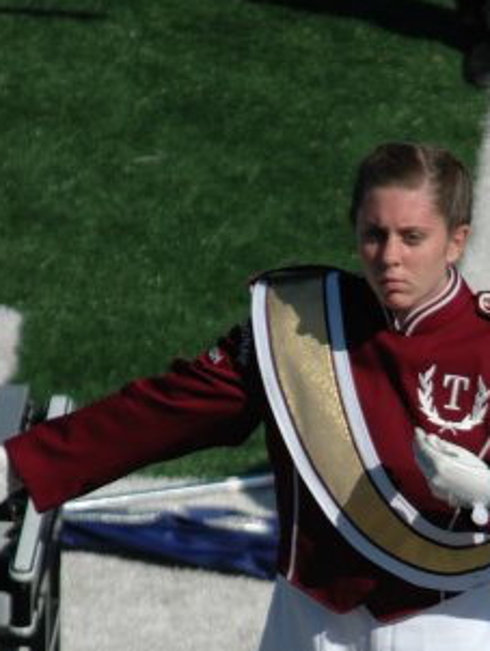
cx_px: 385
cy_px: 640
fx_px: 21580
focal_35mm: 1145
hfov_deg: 1.3
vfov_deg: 1.7
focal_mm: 400
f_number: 5.6
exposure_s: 1/1600
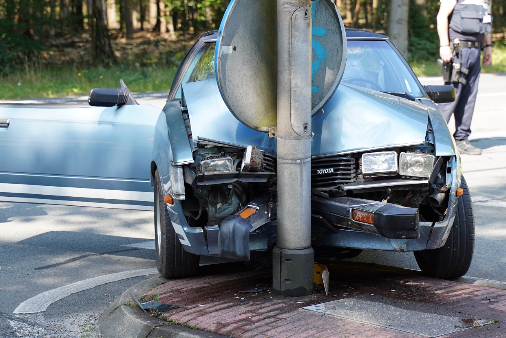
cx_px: 274
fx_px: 1631
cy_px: 145
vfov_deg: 11.8
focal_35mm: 116
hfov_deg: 17.6
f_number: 4.5
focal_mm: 75
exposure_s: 1/160
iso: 160
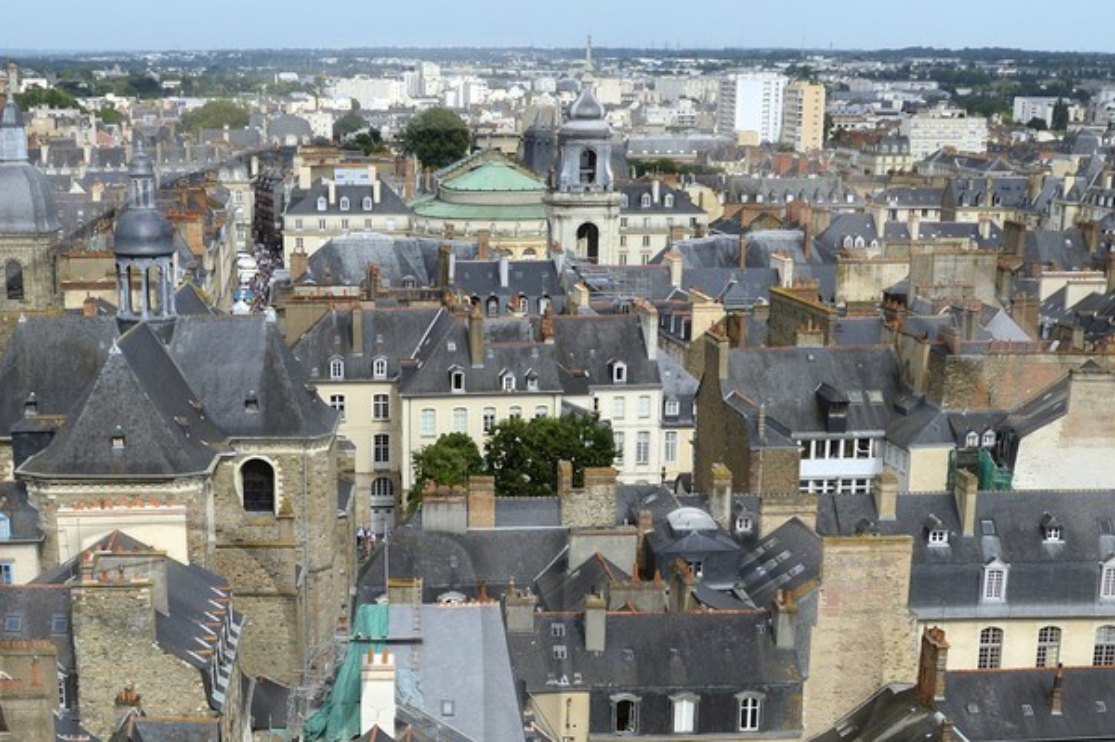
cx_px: 437
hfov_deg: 31.3
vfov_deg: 20.2
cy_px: 816
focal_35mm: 64
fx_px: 1981
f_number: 10
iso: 200
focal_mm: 24
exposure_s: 1/250
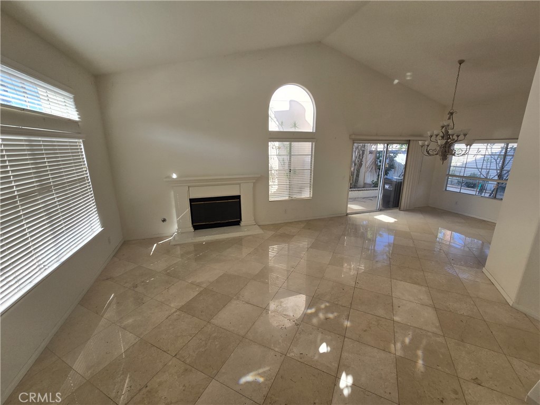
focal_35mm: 13
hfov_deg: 106.2
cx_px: 270
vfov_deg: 89.9
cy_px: 202
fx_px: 203
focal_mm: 2.2
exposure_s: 1/326
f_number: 2.2
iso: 50
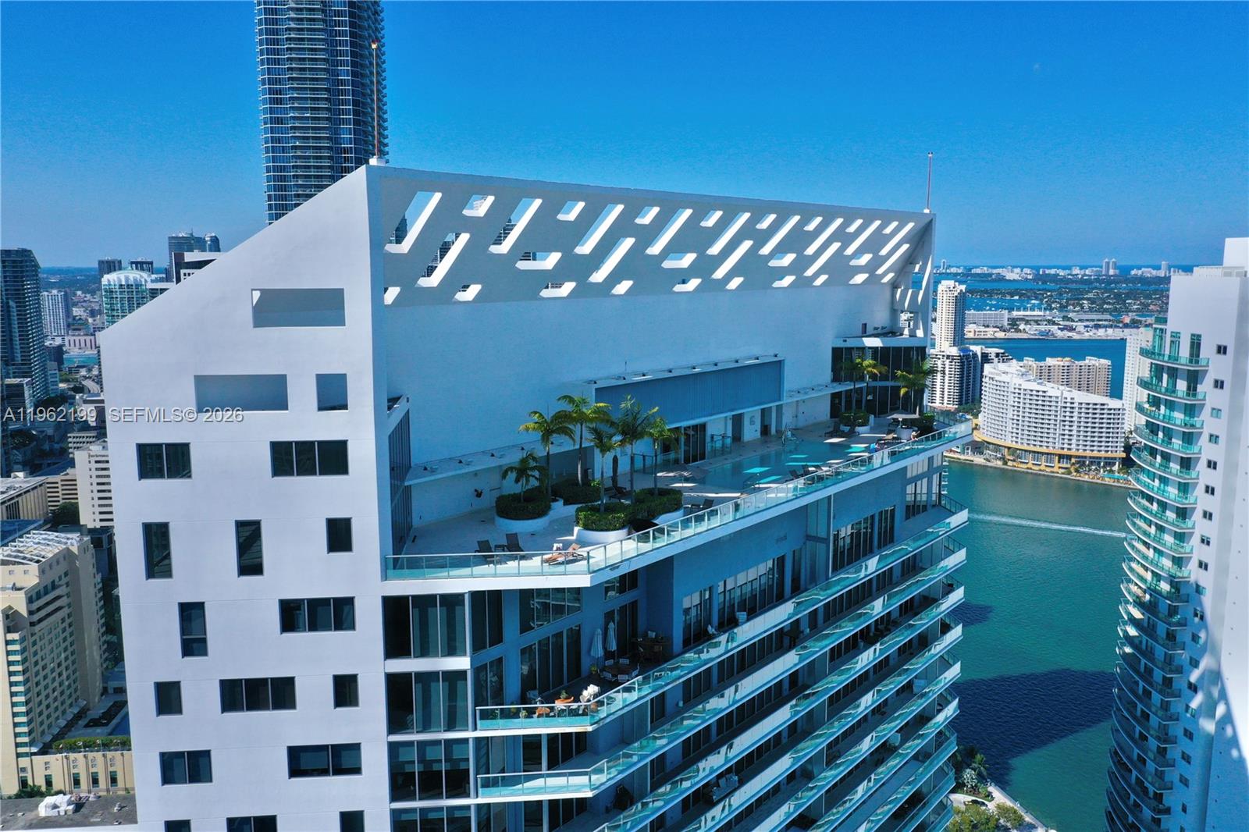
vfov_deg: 46.4
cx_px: 624
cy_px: 416
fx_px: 971
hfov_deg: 65.5
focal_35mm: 28
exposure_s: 1/1000
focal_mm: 10.26
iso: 100
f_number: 7.1
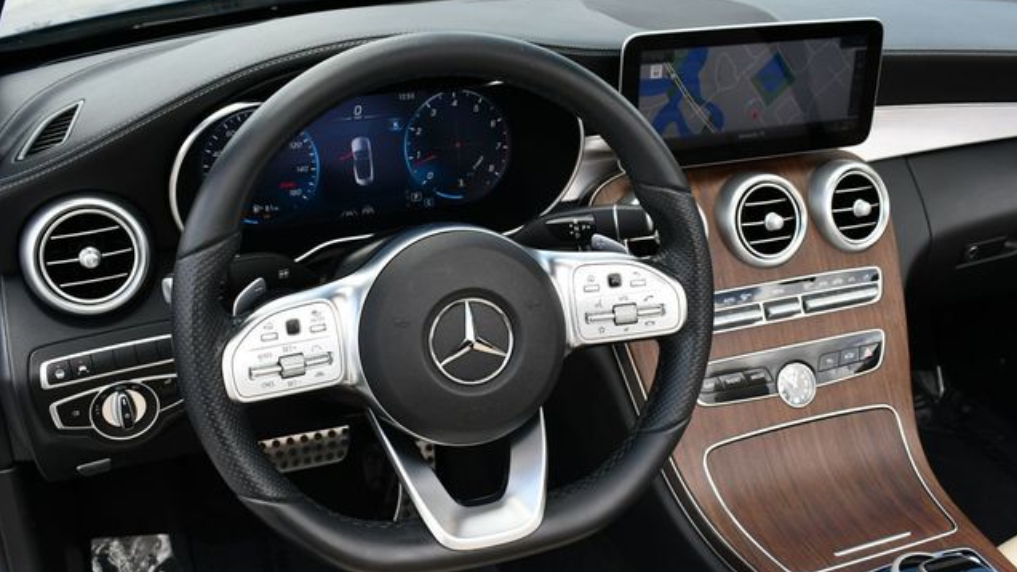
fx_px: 1025
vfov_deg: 31.2
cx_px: 508
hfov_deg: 52.8
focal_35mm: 38
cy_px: 310
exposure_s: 1/250
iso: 200
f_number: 5.6
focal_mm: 18
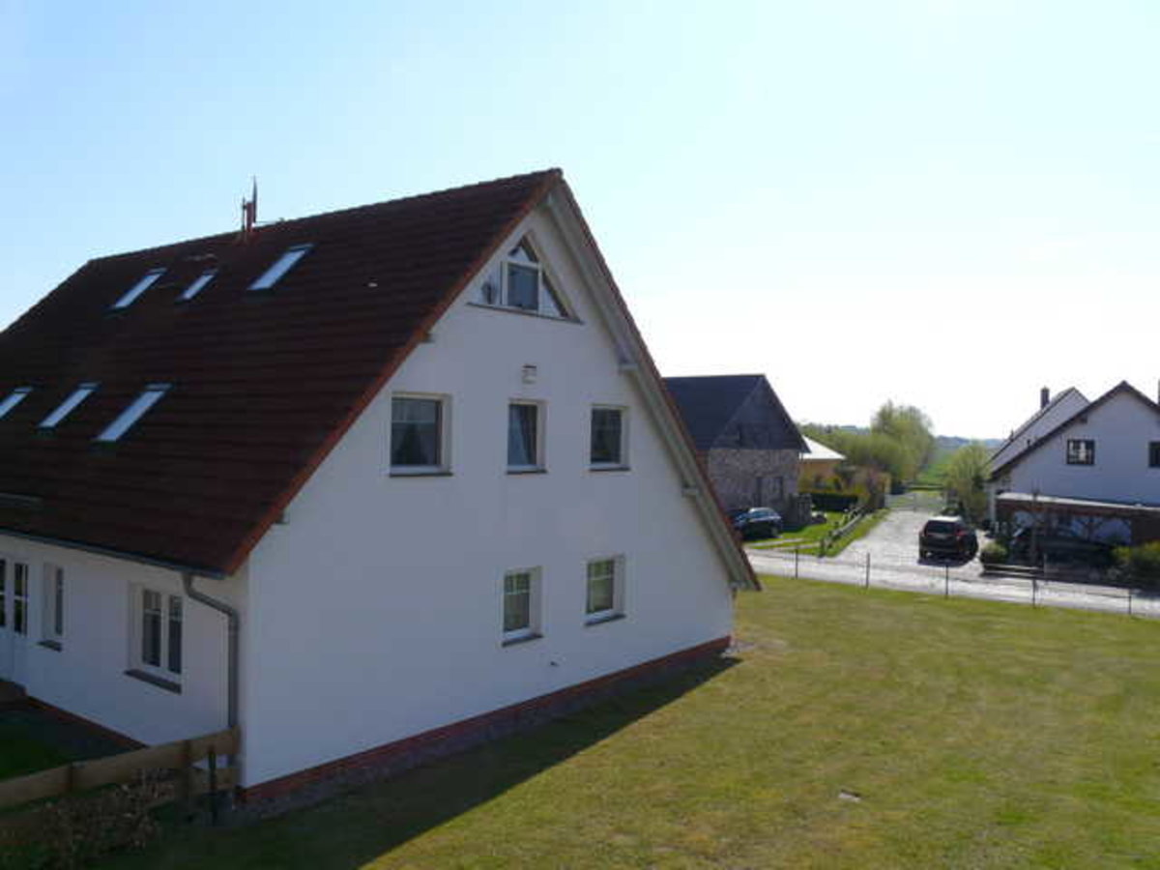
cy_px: 435
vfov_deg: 49.7
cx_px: 580
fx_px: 938
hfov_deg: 63.4
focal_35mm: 28
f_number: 4.5
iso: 100
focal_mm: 4.6
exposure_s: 1/640
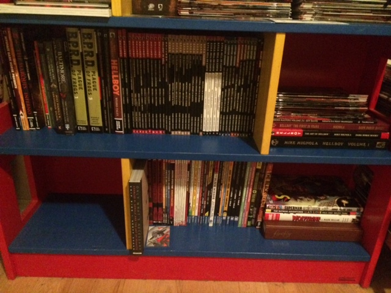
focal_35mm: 30
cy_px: 146
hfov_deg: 60.0
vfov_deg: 46.8
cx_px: 196
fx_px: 339
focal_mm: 4.12
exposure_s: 1/15
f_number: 2.2
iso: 1000
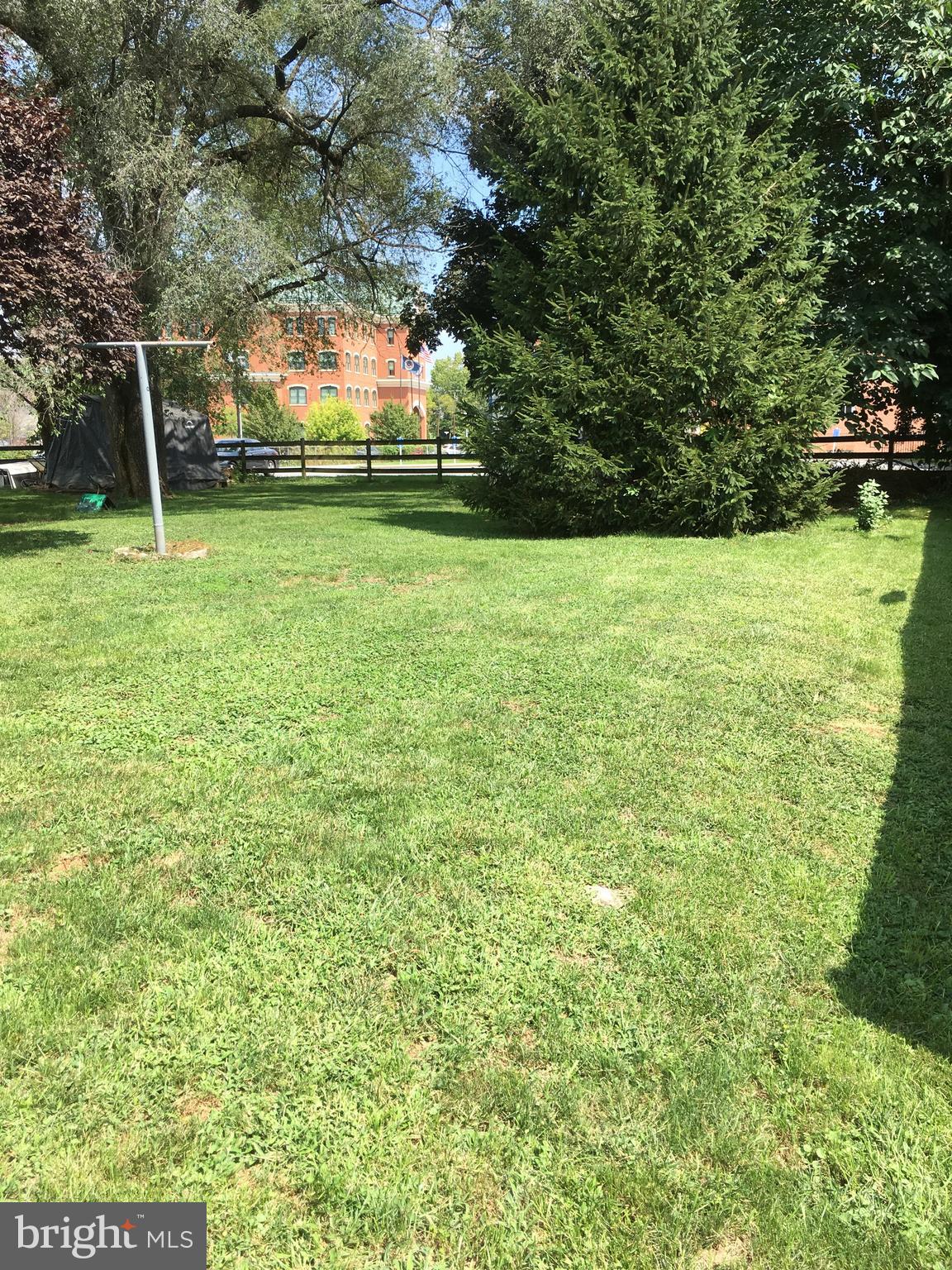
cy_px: 635
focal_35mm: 29
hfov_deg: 48.2
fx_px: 1063
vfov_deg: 61.7
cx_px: 476
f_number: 2.2
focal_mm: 4.15
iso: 25
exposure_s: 1/610
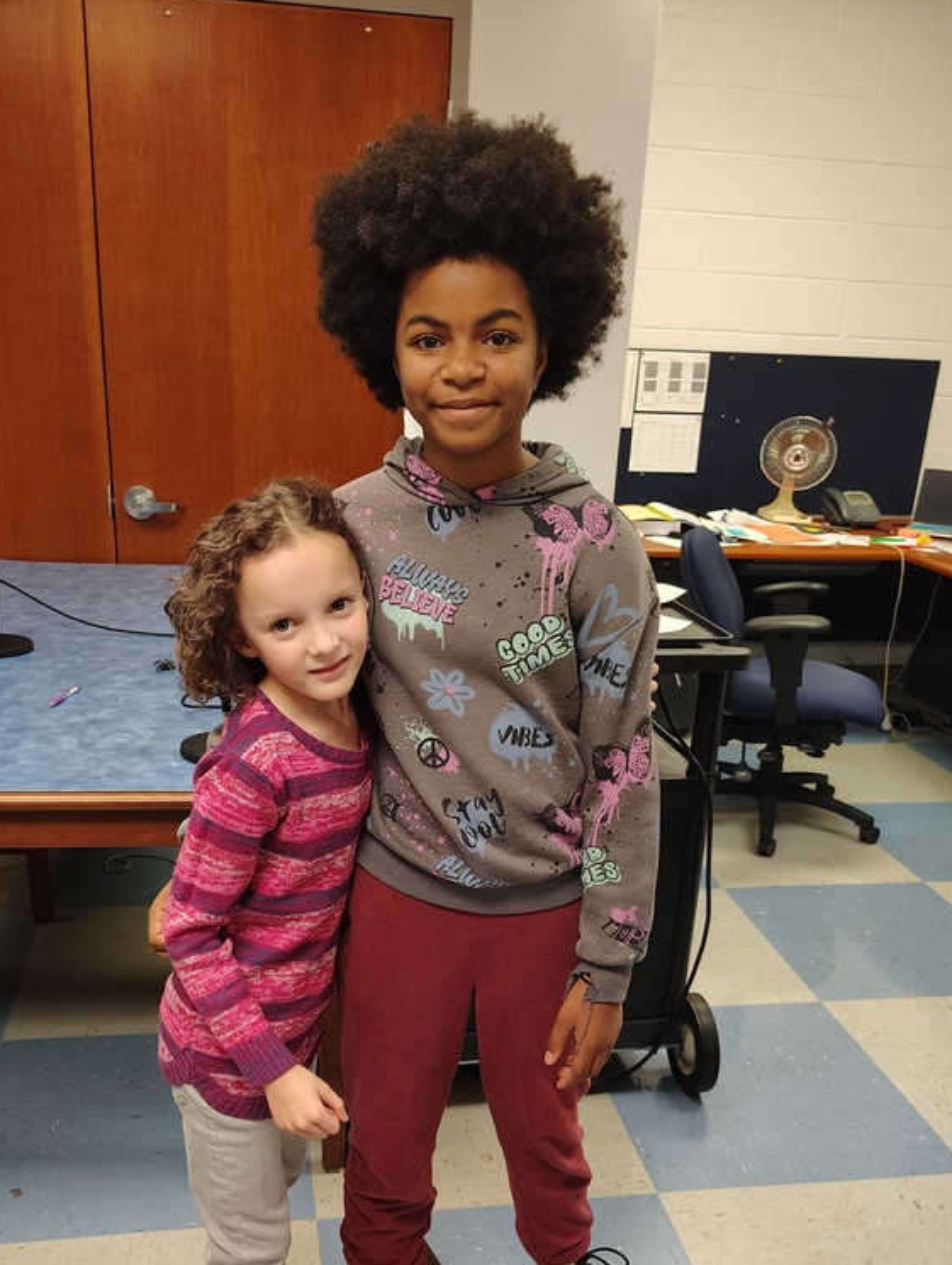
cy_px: 820
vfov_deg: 54.4
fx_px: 1207
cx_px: 444
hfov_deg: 43.0
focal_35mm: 33
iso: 1163
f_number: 1.8
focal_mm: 5.56
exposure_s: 1/120
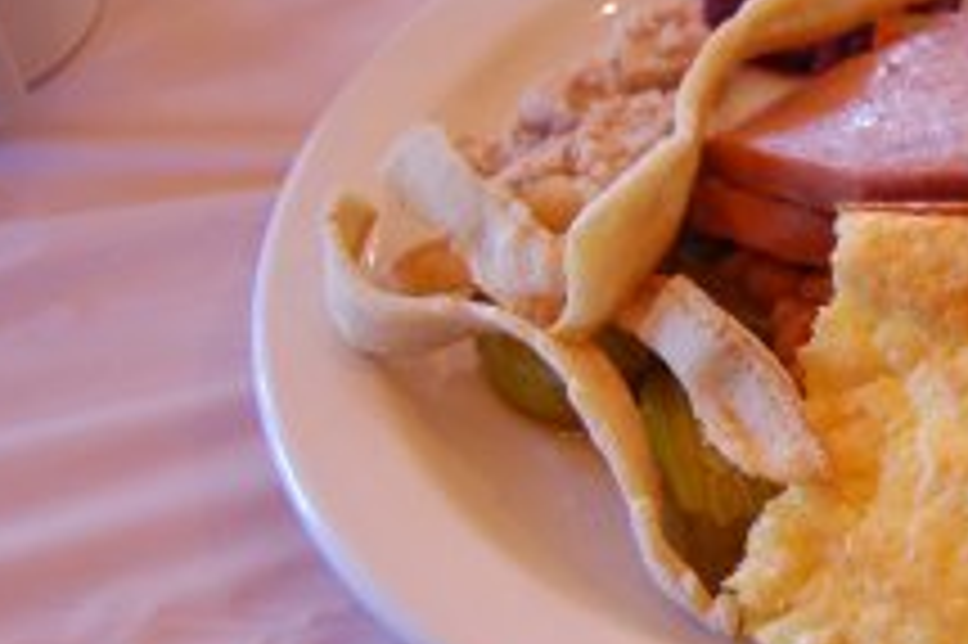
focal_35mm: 69
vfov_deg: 19.7
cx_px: 954
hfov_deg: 27.7
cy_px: 227
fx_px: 1854
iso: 720
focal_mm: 22
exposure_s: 1/30
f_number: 3.8
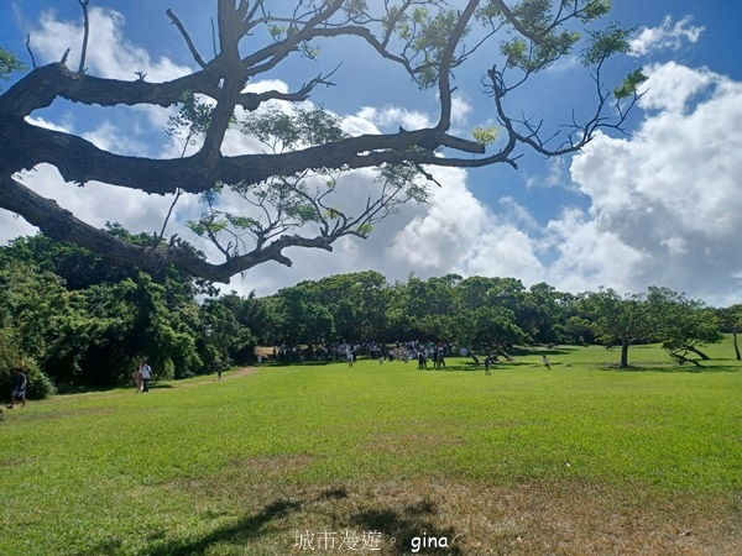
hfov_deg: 69.4
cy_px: 278
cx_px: 371
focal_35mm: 25
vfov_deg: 54.9
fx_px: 536
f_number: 1.8
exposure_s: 1/1189
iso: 40
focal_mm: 4.6
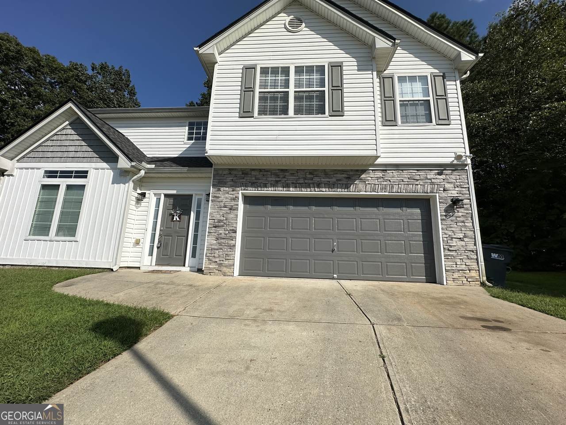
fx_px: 229
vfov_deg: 85.7
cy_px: 212
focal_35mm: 14
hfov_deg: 102.1
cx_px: 283
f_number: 2.2
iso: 50
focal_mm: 2.22
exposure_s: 1/4132
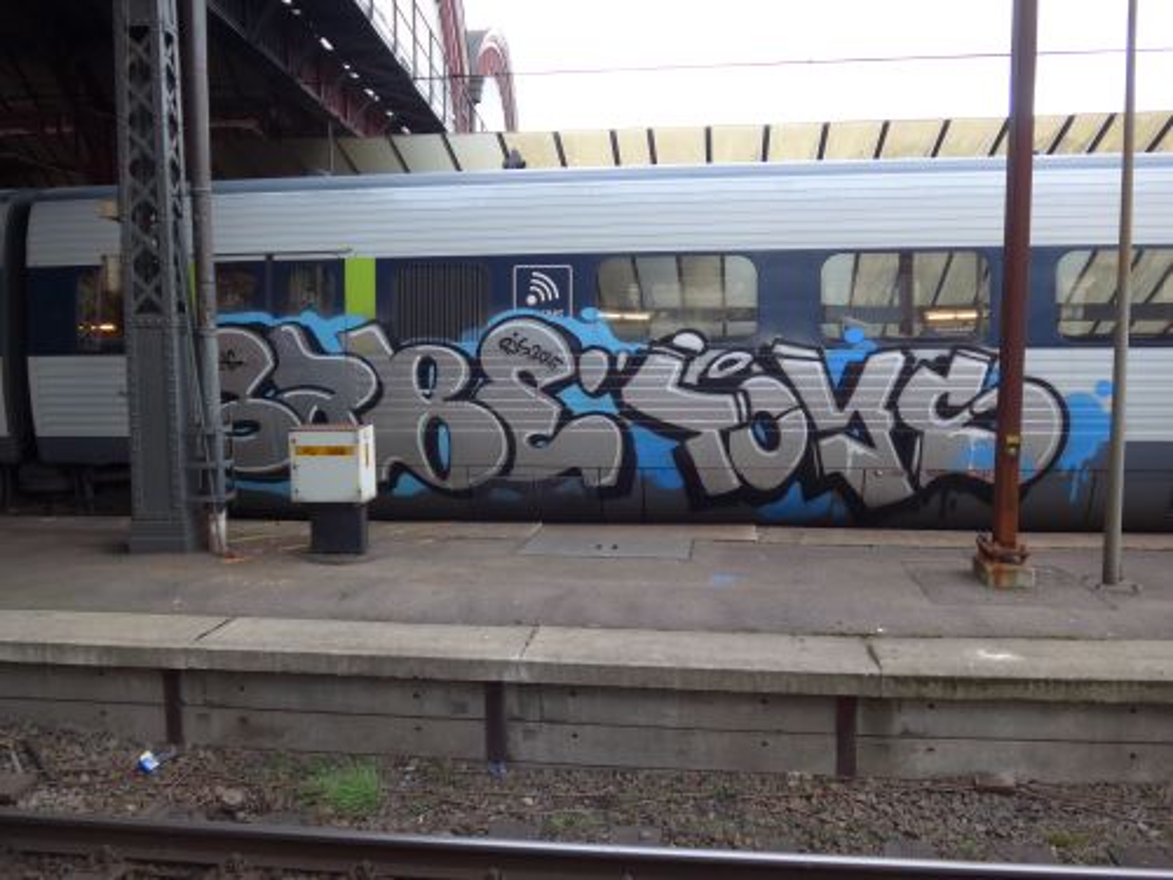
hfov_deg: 61.7
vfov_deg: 48.2
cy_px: 440
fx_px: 983
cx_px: 586
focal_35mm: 29
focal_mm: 6
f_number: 2.2
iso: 80
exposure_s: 1/100
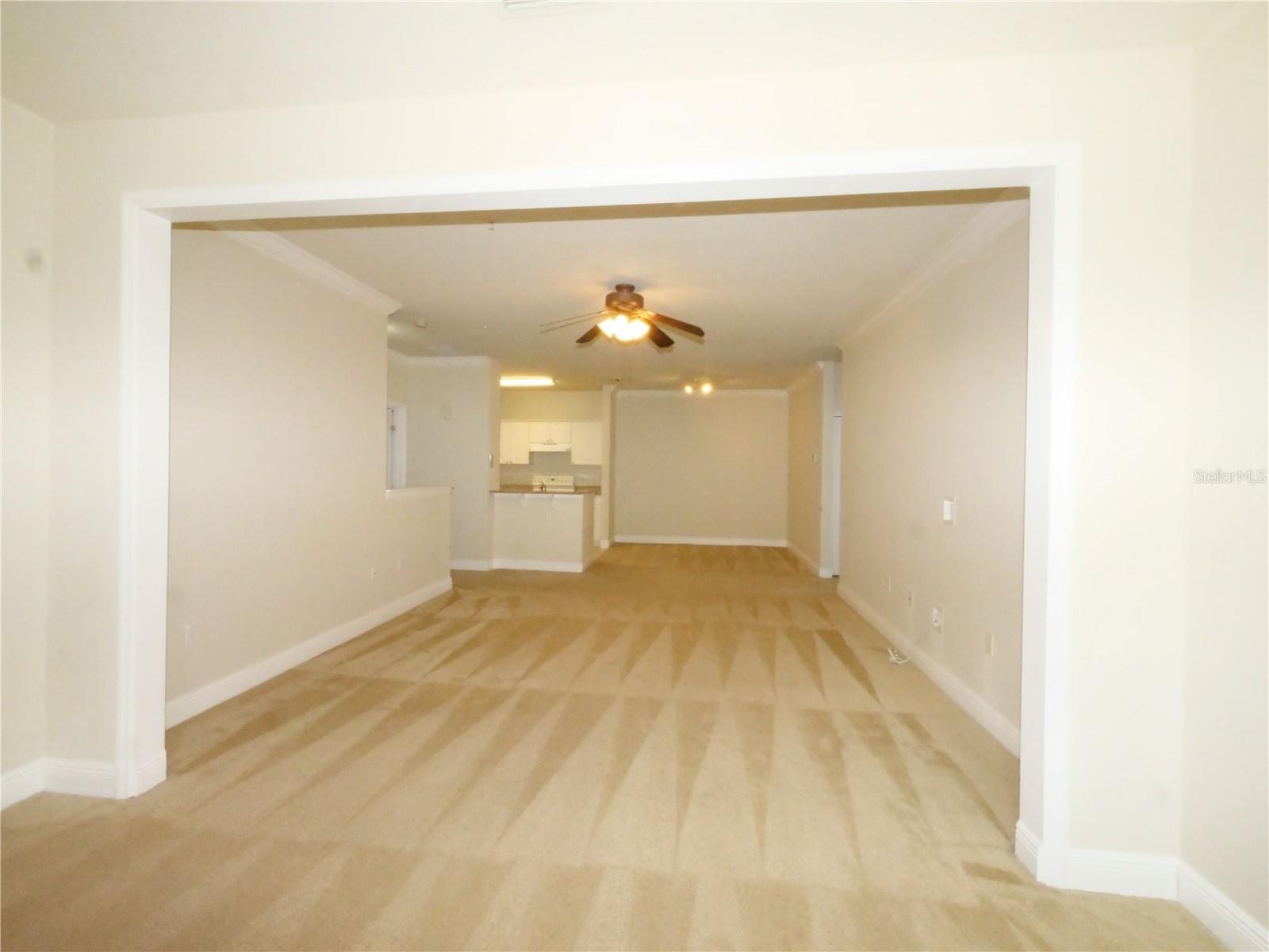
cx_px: 634
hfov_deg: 102.1
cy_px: 476
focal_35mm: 14
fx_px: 513
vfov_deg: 85.7
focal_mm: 7
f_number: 20
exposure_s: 1/60
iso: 12800
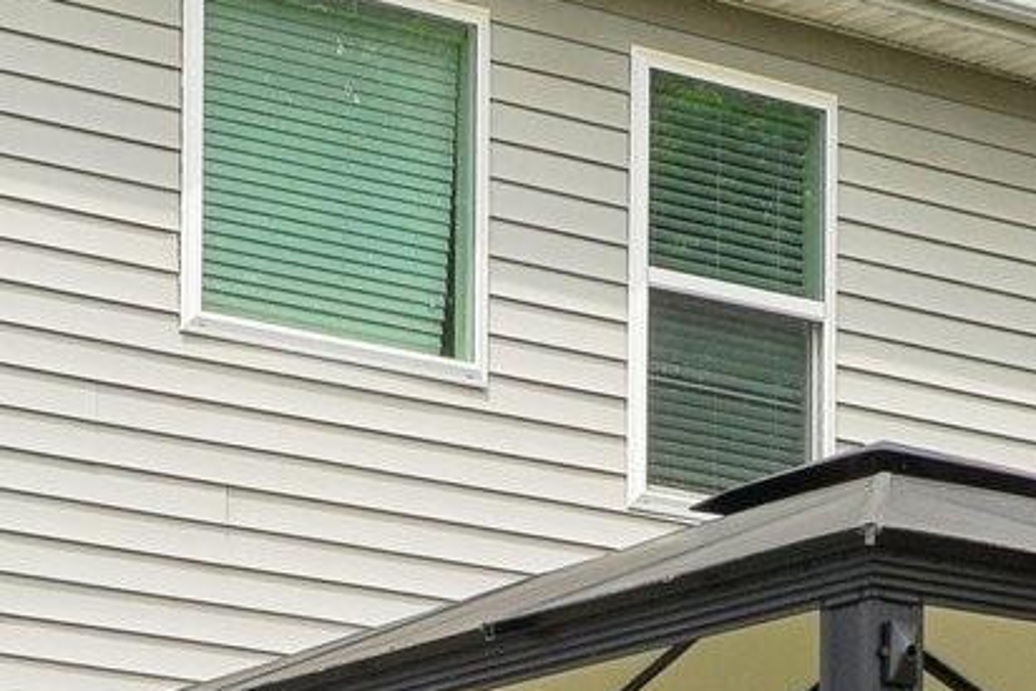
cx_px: -80
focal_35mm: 149
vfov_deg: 9.2
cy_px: 702
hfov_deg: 13.5
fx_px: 4289
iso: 100
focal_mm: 20
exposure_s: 1/250
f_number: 8
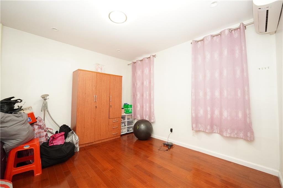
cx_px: 142
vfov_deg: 77.3
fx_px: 118
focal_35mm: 15
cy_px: 94
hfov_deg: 100.4
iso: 5000
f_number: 4.5
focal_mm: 10
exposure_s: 1/125
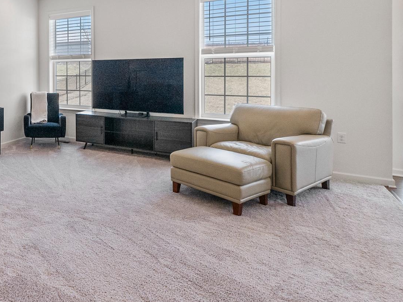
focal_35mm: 27
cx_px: 33
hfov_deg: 55.6
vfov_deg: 49.4
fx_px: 314
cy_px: 78
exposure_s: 1/250
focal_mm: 10
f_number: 4.5
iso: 640
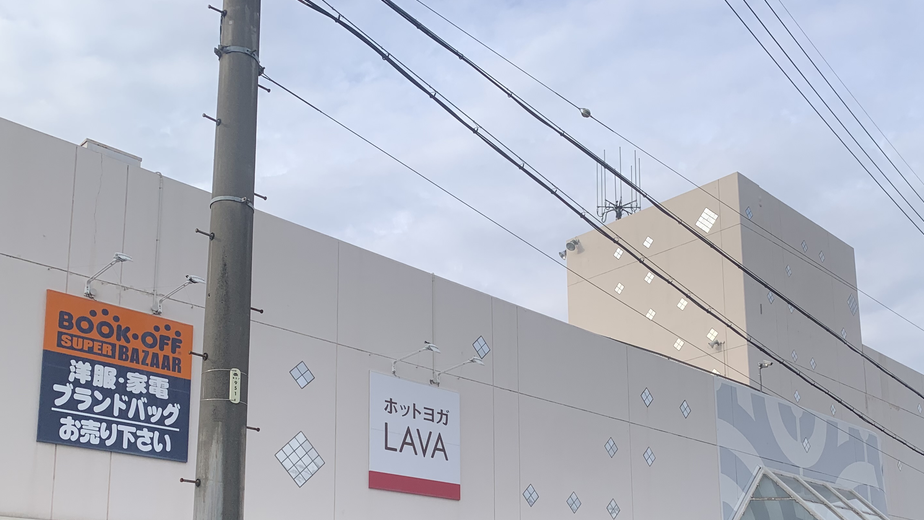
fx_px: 980
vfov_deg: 28.4
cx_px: 567
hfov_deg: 50.1
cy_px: 483
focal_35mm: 40
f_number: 1.8
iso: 25
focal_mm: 4.25
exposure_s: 1/1282
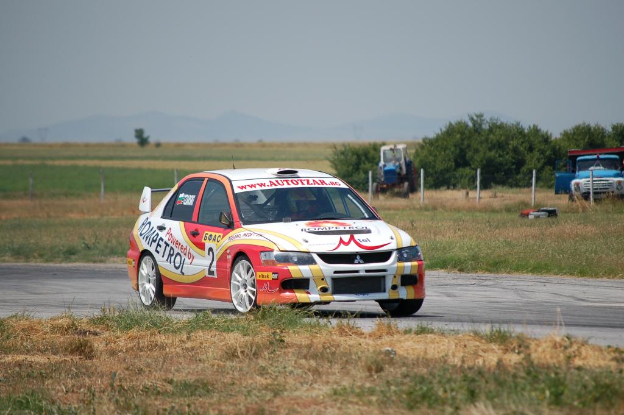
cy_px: 208
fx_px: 5196
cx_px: 312
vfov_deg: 4.6
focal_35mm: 300
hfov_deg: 6.9
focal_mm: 200
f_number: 5.6
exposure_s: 1/1250
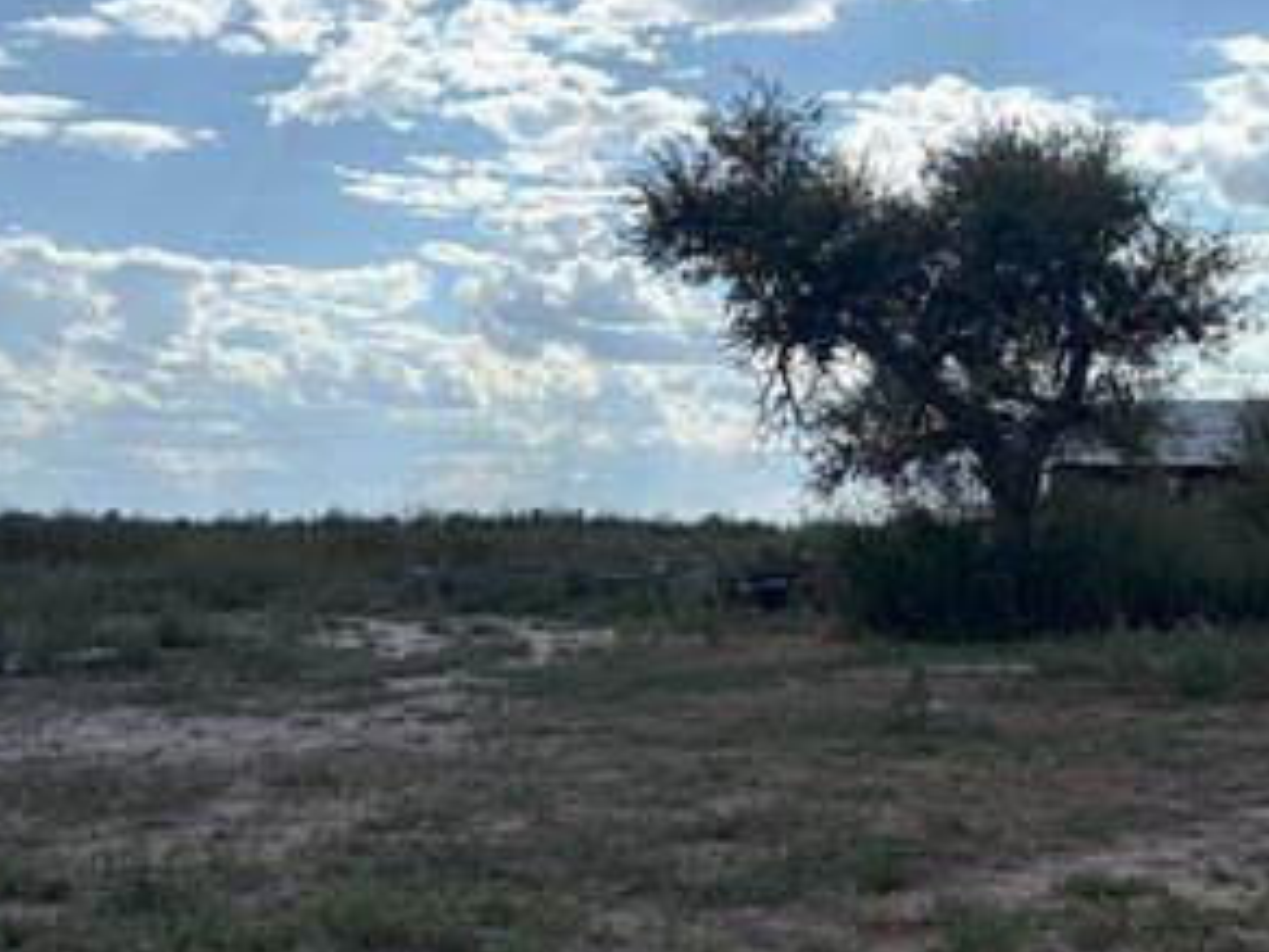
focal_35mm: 57
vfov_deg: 25.6
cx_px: 995
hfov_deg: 32.9
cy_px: 578
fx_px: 2090
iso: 50
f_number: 1.6
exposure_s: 1/8850
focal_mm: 5.96
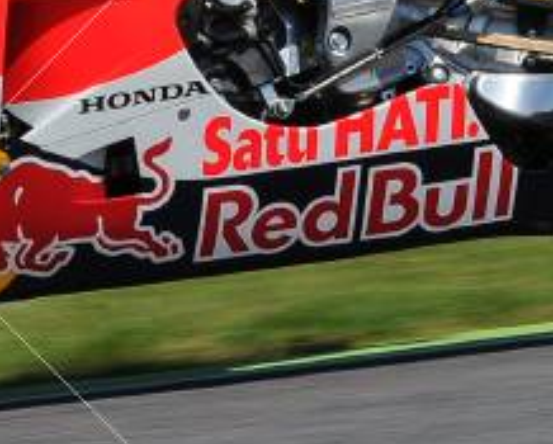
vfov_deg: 0.6
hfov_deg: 0.8
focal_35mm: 2513
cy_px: -339
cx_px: -107
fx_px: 41185
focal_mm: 300
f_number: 10
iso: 250
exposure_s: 1/640
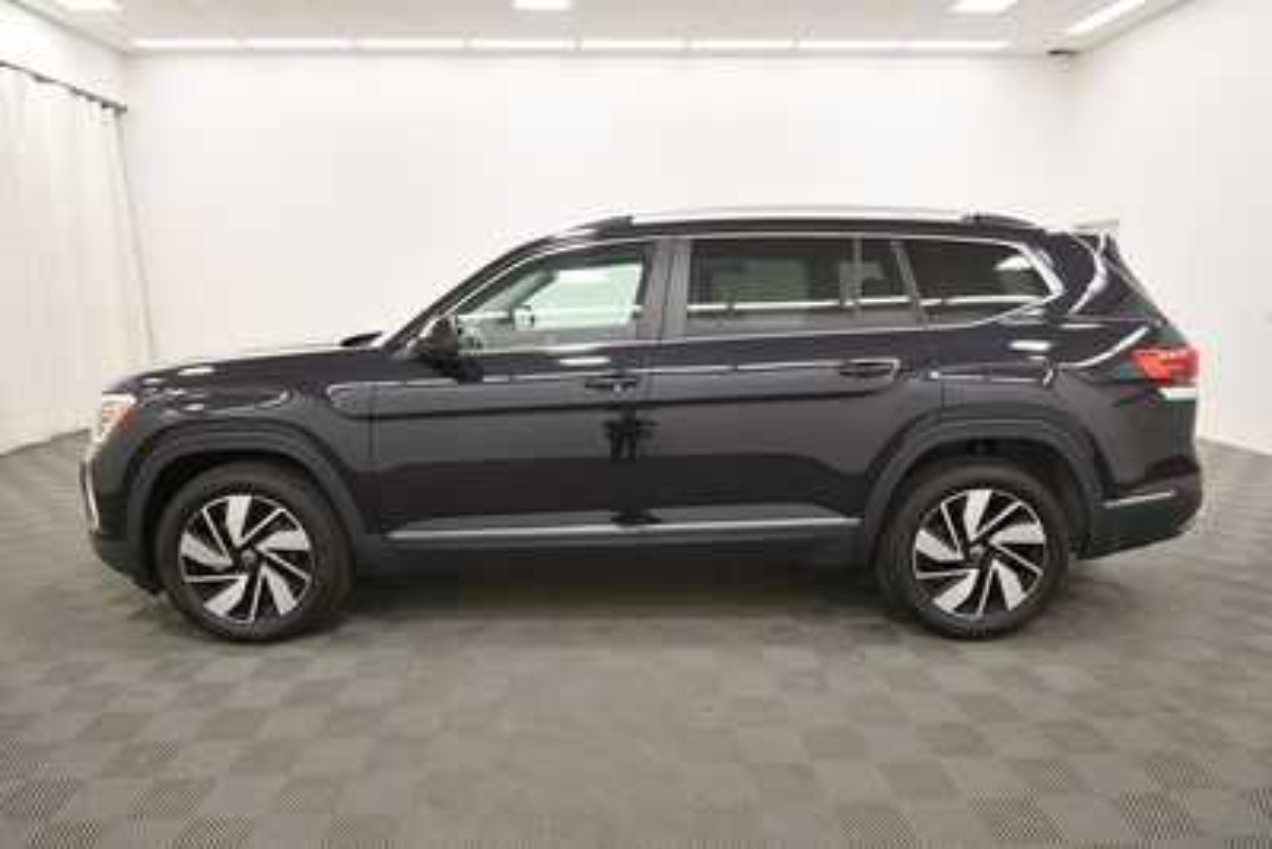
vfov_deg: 57.3
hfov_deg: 78.6
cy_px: 424
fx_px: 778
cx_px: 636
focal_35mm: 22
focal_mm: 15
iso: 900
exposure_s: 1/125
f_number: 5
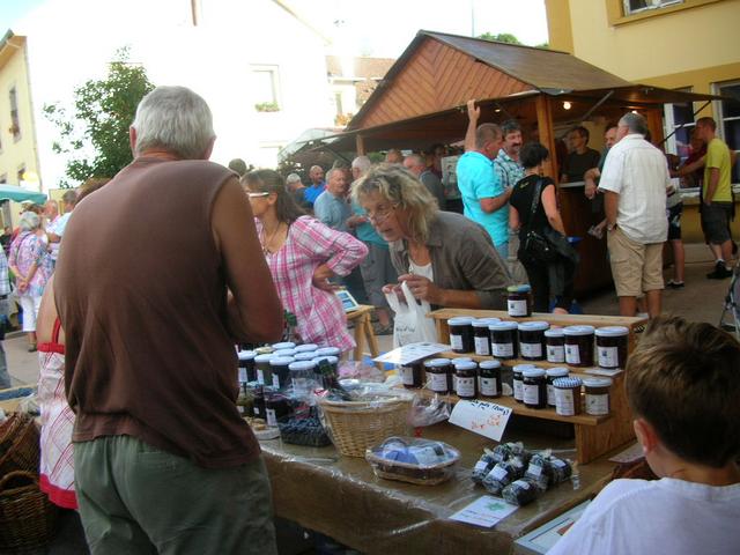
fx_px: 748
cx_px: 370
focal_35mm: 35
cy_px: 278
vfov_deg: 40.7
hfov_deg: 52.6
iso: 50
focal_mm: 5.8
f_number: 2.8
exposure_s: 1/150
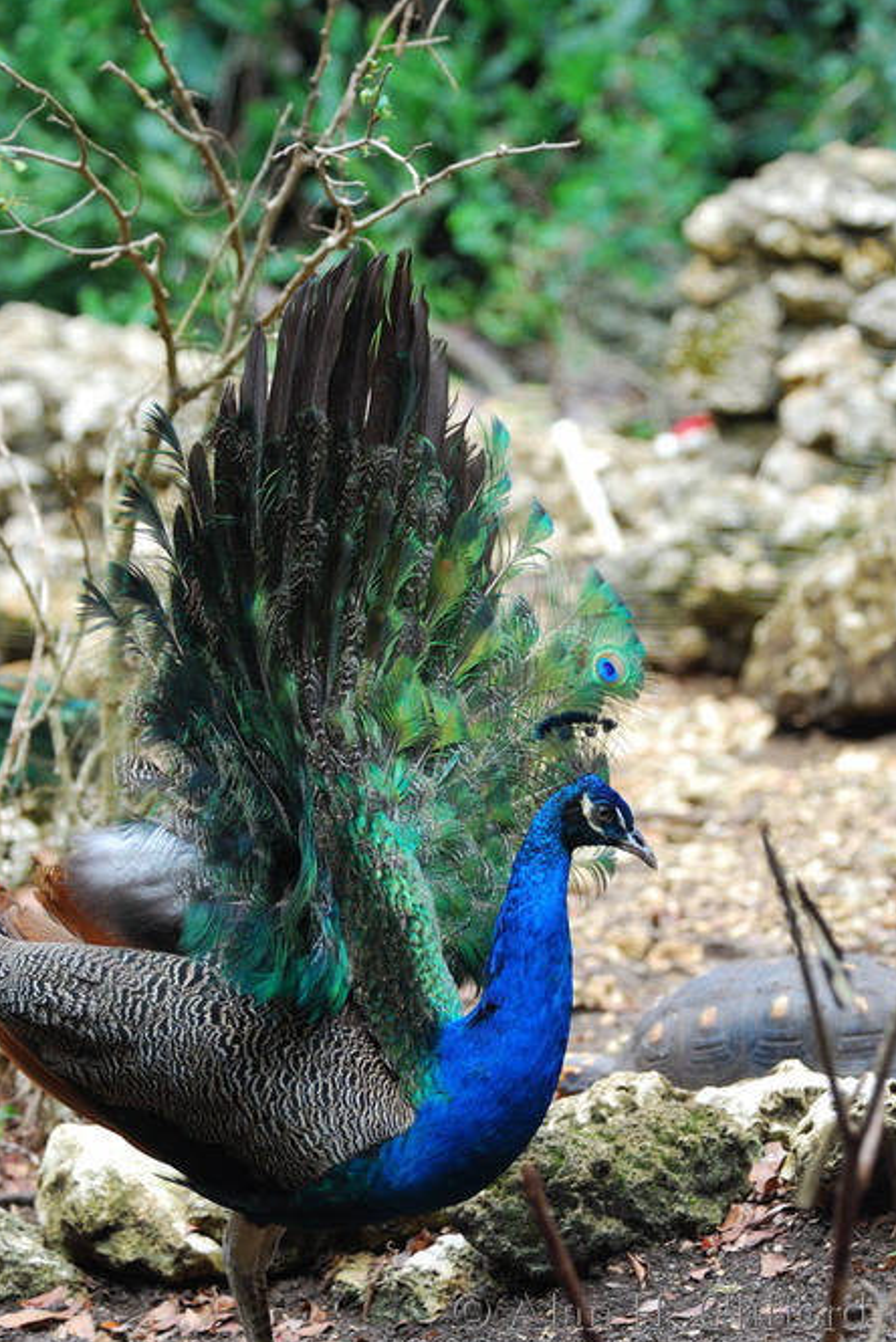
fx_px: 8838
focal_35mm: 237
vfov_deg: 8.7
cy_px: 654
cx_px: 452
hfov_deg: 5.8
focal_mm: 150
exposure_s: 1/200
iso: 320
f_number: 5
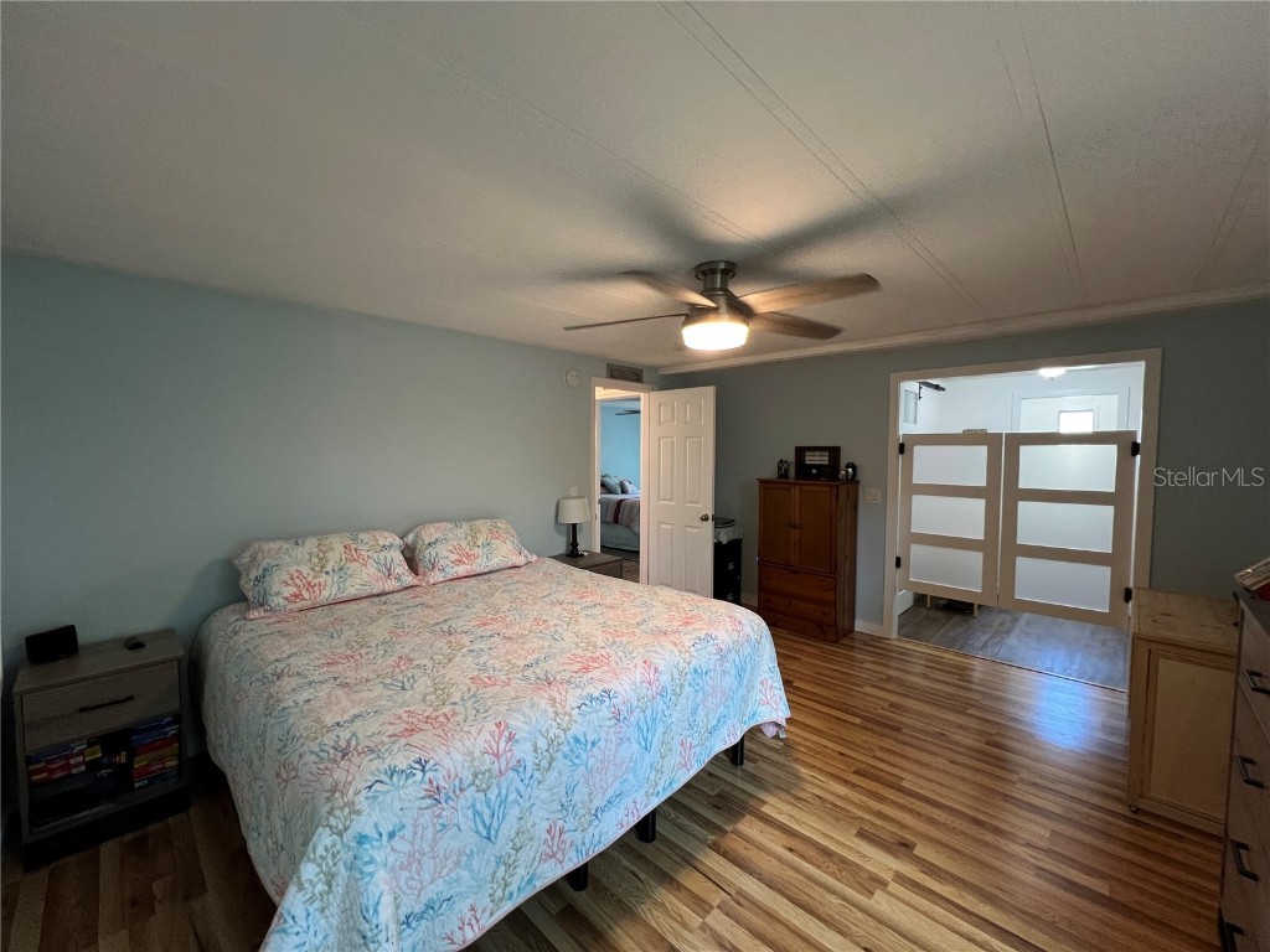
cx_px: 635
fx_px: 477
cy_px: 476
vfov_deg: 89.9
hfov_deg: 106.2
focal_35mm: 13
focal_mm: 1.57
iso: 160
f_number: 1.8
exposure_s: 1/60
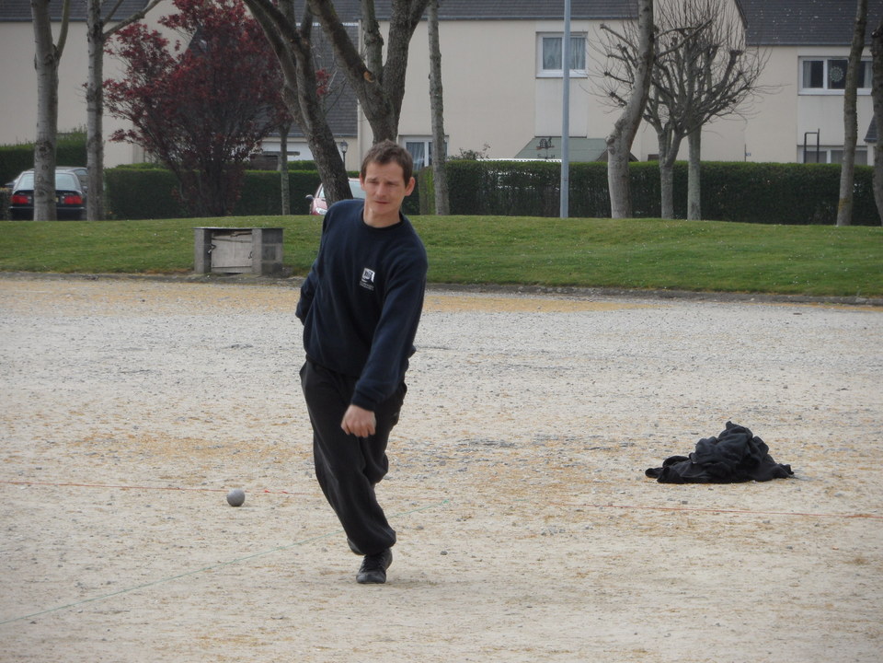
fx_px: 6122
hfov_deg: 8.2
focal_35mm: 240
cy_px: 332
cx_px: 442
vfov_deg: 6.2
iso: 80
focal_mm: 39.5
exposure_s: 1/350
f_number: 5
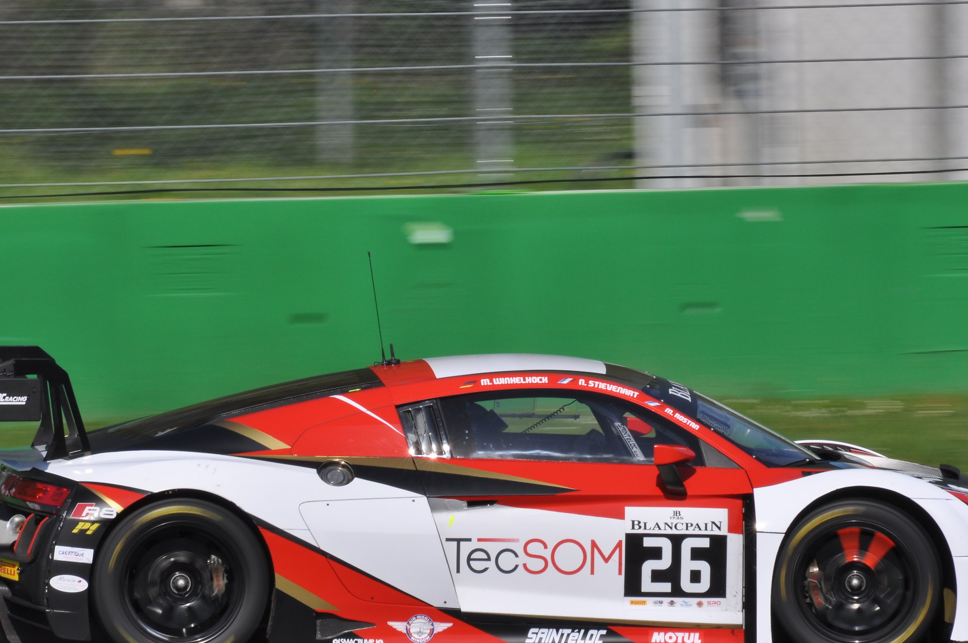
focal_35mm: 564
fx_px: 15149
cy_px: 358
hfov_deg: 3.7
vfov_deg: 2.4
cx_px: 498
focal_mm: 270
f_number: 20
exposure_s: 1/160
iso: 200
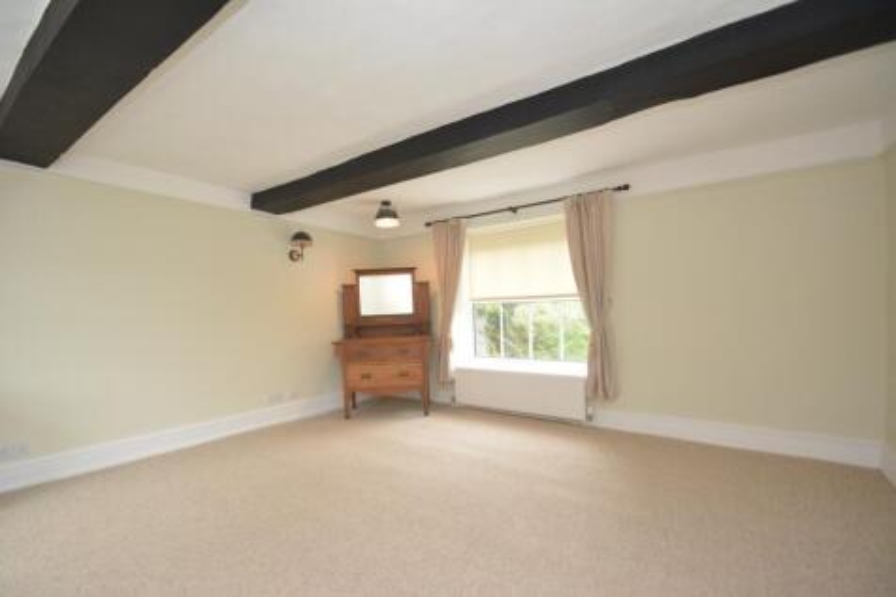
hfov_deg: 100.4
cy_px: 298
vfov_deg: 77.3
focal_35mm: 15
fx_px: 373
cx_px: 448
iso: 1100
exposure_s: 1/60
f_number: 4
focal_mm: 10
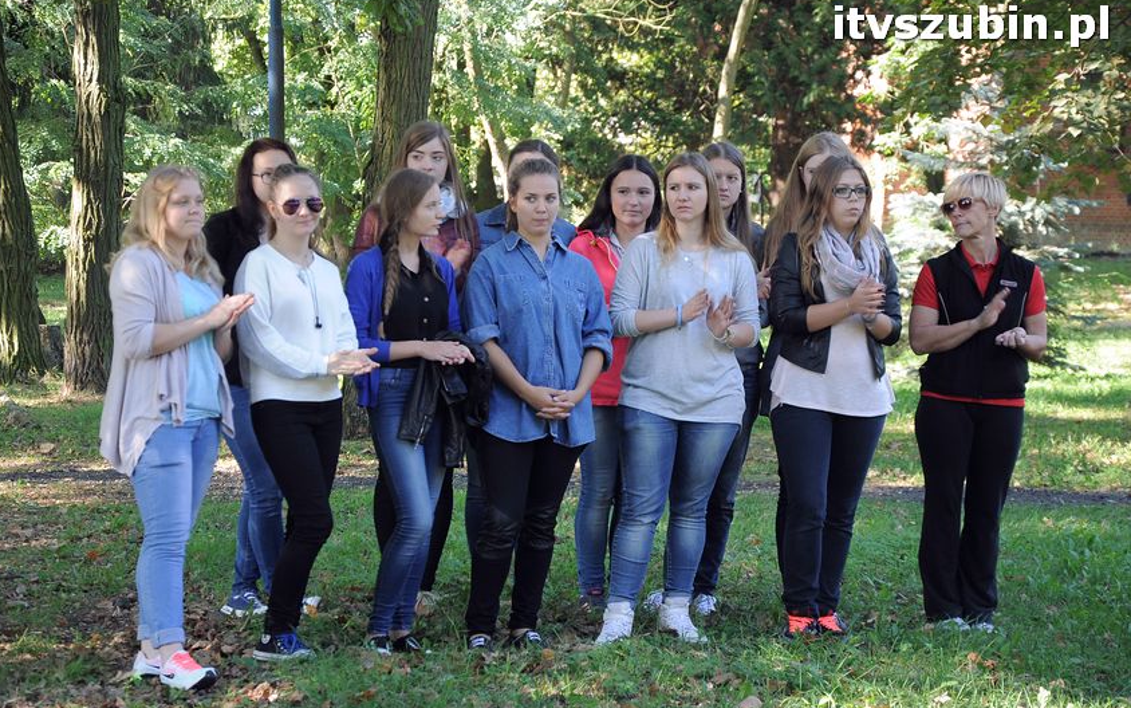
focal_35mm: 123
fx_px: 3792
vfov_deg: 10.7
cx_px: 566
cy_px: 361
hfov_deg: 17.0
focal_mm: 80
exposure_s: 1/80
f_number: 5.3
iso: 400
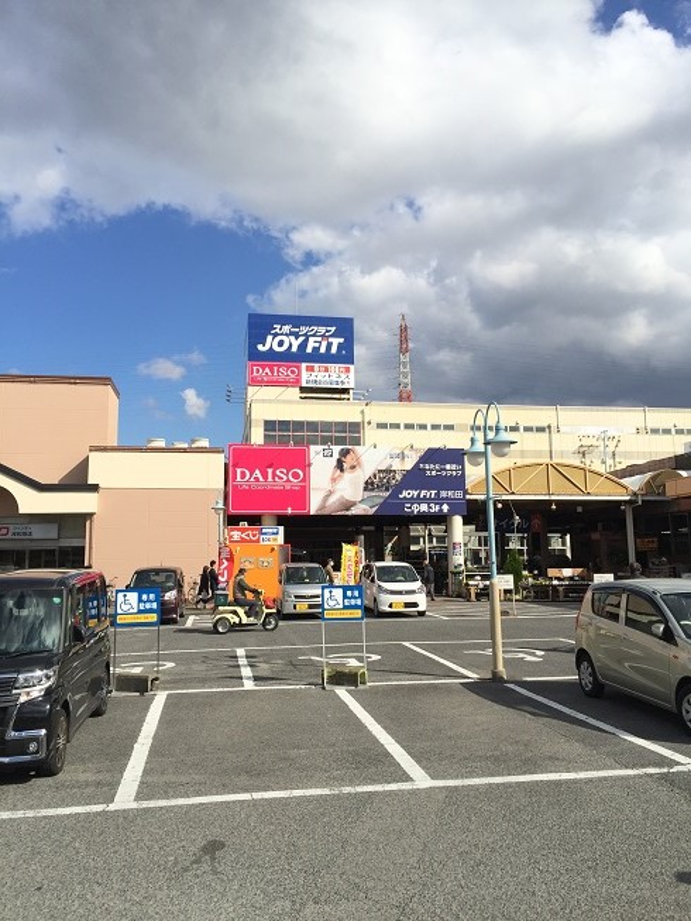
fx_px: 772
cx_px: 346
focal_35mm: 29
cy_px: 460
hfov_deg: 48.2
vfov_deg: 61.7
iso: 32
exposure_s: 1/3049
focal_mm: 4.15
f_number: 2.2
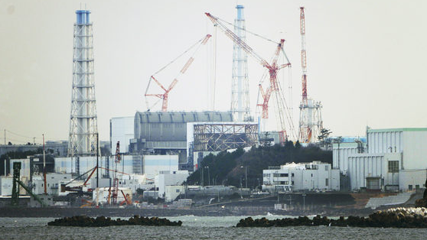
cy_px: 108
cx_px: 214
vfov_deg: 1.3
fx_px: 10712
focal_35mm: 946
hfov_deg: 2.3
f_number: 6.3
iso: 100
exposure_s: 1/500
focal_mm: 600
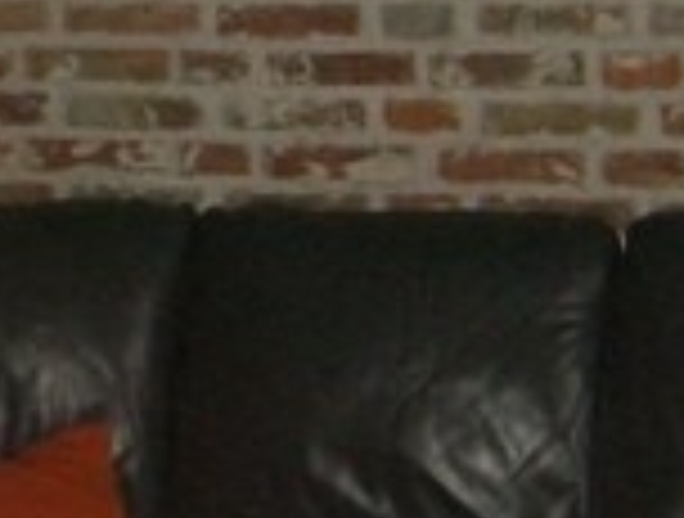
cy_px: -180
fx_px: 2537
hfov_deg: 14.8
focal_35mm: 128
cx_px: -153
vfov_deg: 11.3
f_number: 2.8
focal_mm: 6
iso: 200
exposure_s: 1/60
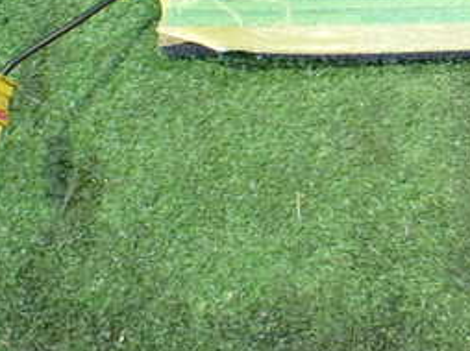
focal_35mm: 71
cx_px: 487
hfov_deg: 25.8
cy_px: 4
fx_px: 963
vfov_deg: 20.1
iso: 1000
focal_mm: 5.4
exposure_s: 1/30
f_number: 2.3
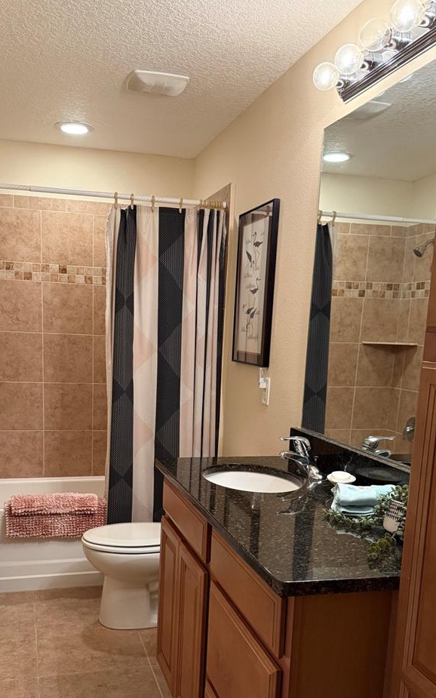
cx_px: 192
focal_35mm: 33
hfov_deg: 38.3
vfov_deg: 57.4
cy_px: 435
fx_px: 627
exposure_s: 1/60
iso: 500
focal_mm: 6.76
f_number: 1.78
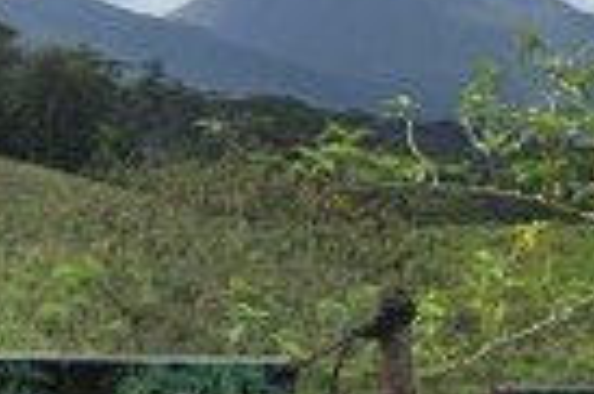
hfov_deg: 16.6
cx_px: -304
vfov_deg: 12.2
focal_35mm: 112
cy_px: 208
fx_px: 1846
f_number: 1.7
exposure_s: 1/1173
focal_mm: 6.3
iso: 12
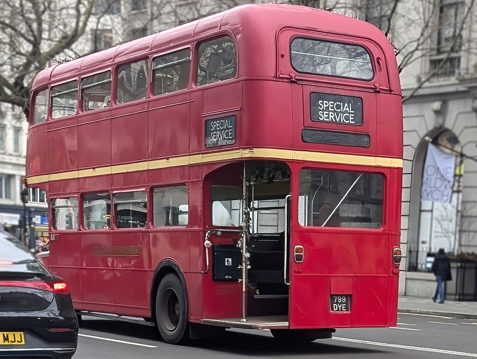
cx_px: 238
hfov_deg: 71.5
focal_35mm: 24
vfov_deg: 56.9
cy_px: 180
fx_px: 331
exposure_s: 1/566
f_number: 1.85
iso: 228
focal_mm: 6.81
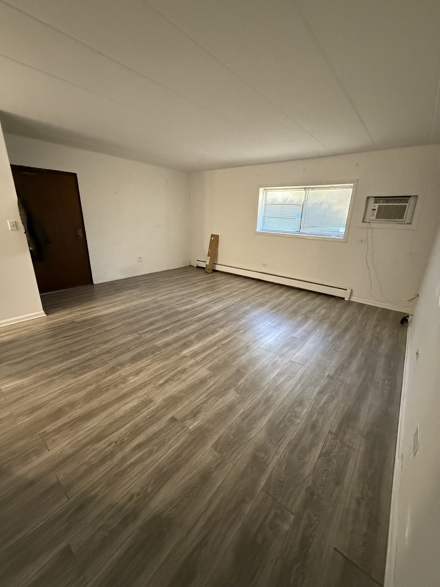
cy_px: 294
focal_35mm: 14
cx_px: 220
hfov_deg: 85.7
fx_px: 237
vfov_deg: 102.1
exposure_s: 1/60
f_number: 2.2
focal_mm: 2.22
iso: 1000
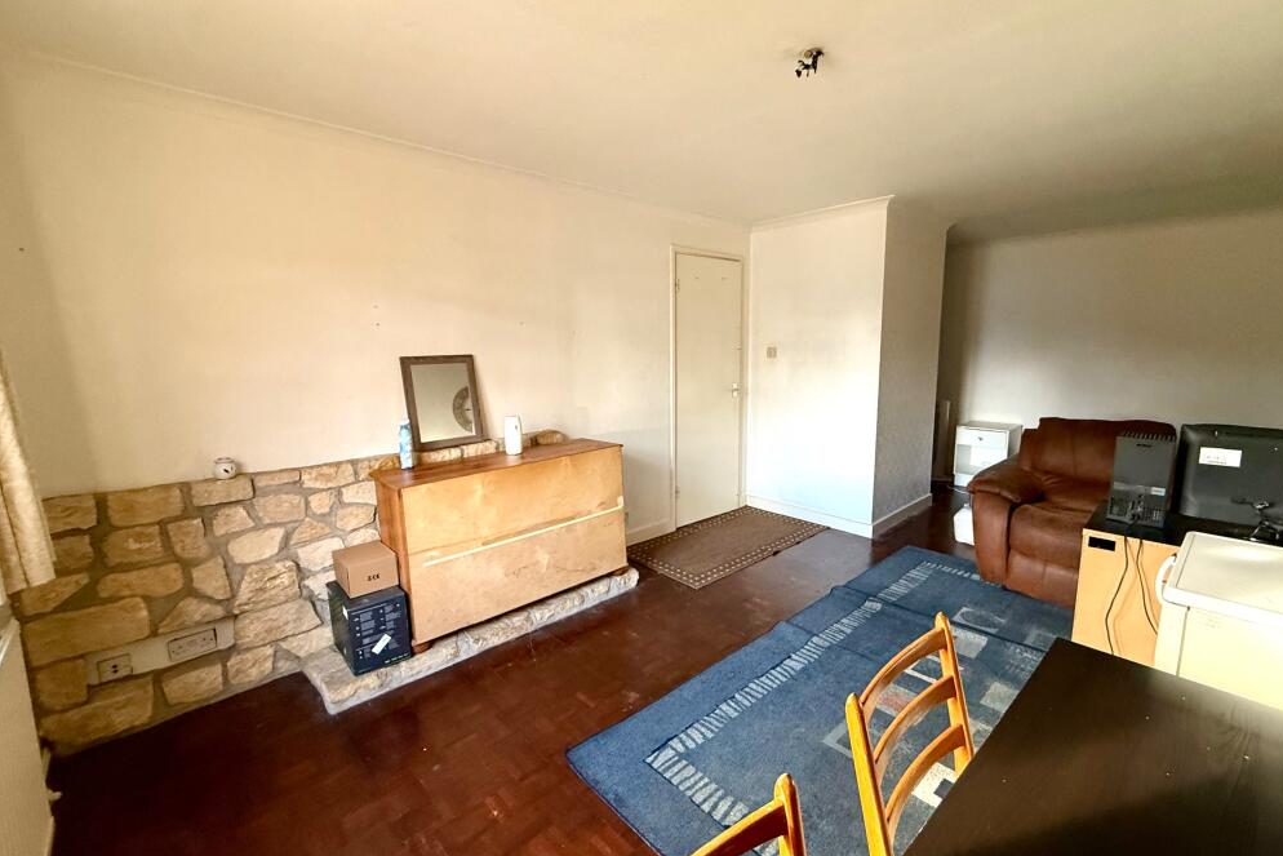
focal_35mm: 15
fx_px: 535
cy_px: 423
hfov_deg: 100.4
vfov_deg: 77.3
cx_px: 660
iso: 320
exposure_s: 1/74
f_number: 2.2
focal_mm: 2.22
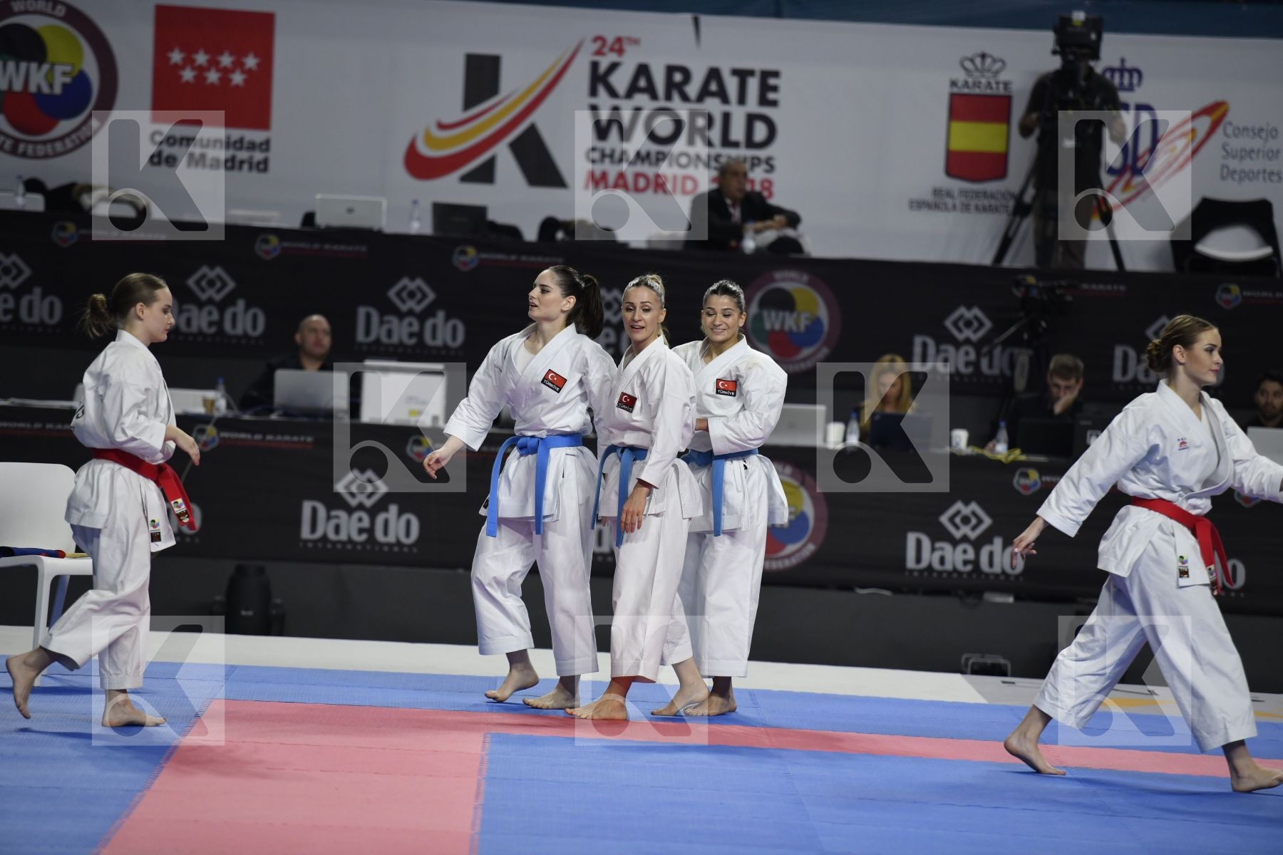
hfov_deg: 10.3
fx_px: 7127
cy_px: 428
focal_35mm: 200
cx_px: 642
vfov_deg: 6.9
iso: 800
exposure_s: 1/800
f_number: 2.8
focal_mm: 200
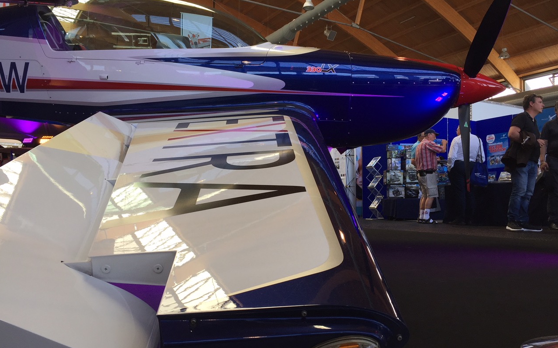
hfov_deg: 61.2
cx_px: 280
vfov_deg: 40.6
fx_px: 471
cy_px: 189
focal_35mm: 31
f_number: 2.2
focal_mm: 4.15
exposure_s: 1/151
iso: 32
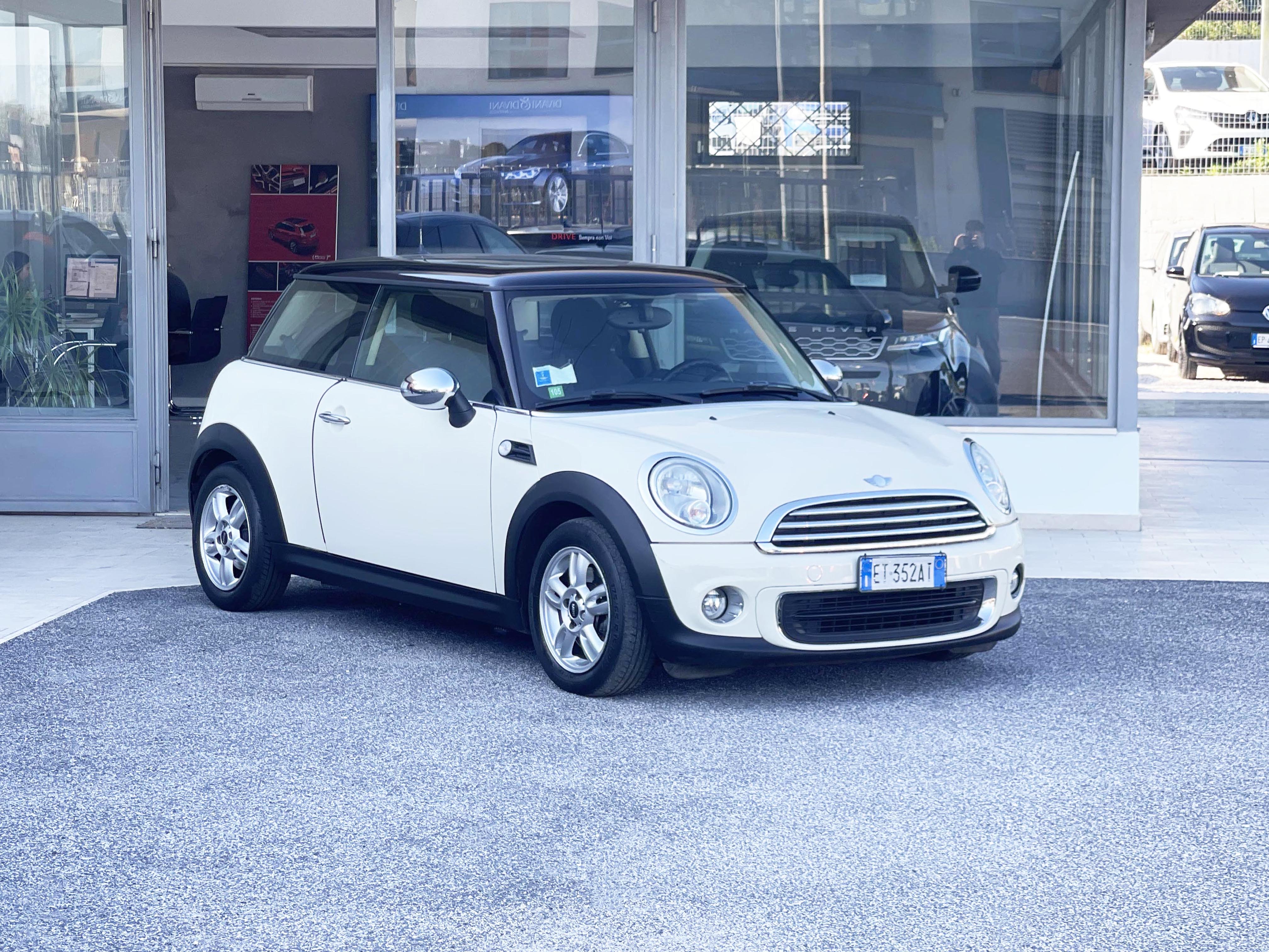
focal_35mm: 64
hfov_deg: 30.3
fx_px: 2346
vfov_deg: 22.9
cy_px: 476
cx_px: 634
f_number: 2.2
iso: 25
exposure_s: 1/121
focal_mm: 7.5
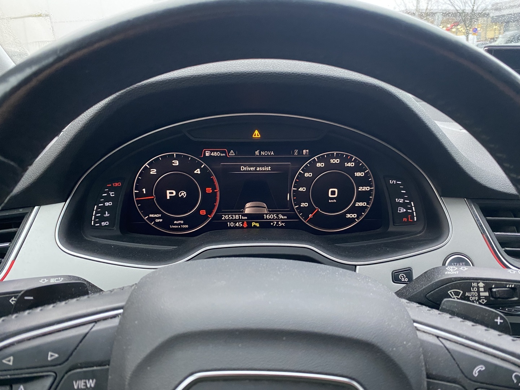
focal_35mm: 26
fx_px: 391
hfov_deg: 67.3
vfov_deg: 53.1
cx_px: 260
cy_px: 195
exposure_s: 1/60
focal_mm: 4.25
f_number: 1.8
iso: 500
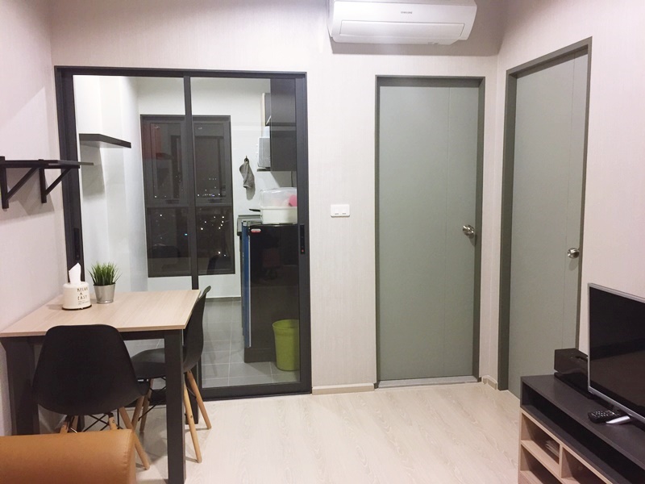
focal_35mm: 29
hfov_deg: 61.7
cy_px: 242
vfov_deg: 48.2
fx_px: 540
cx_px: 322
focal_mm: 4.15
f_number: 2.2
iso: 125
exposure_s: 1/17
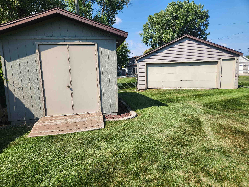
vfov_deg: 58.9
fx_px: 165
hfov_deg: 73.9
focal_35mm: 23
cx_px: 124
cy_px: 94
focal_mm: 5.4
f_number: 1.8
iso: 20
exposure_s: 1/1293
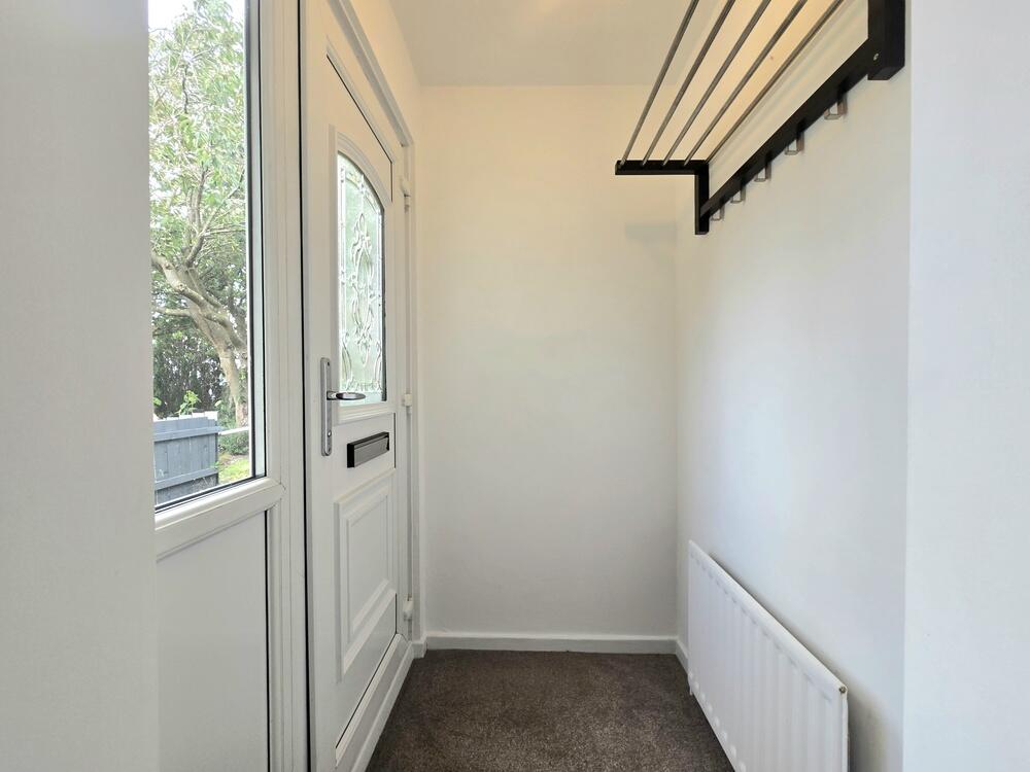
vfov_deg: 89.9
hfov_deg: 106.2
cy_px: 386
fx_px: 387
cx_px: 515
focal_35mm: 13
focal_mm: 2.2
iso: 50
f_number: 2.2
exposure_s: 1/101
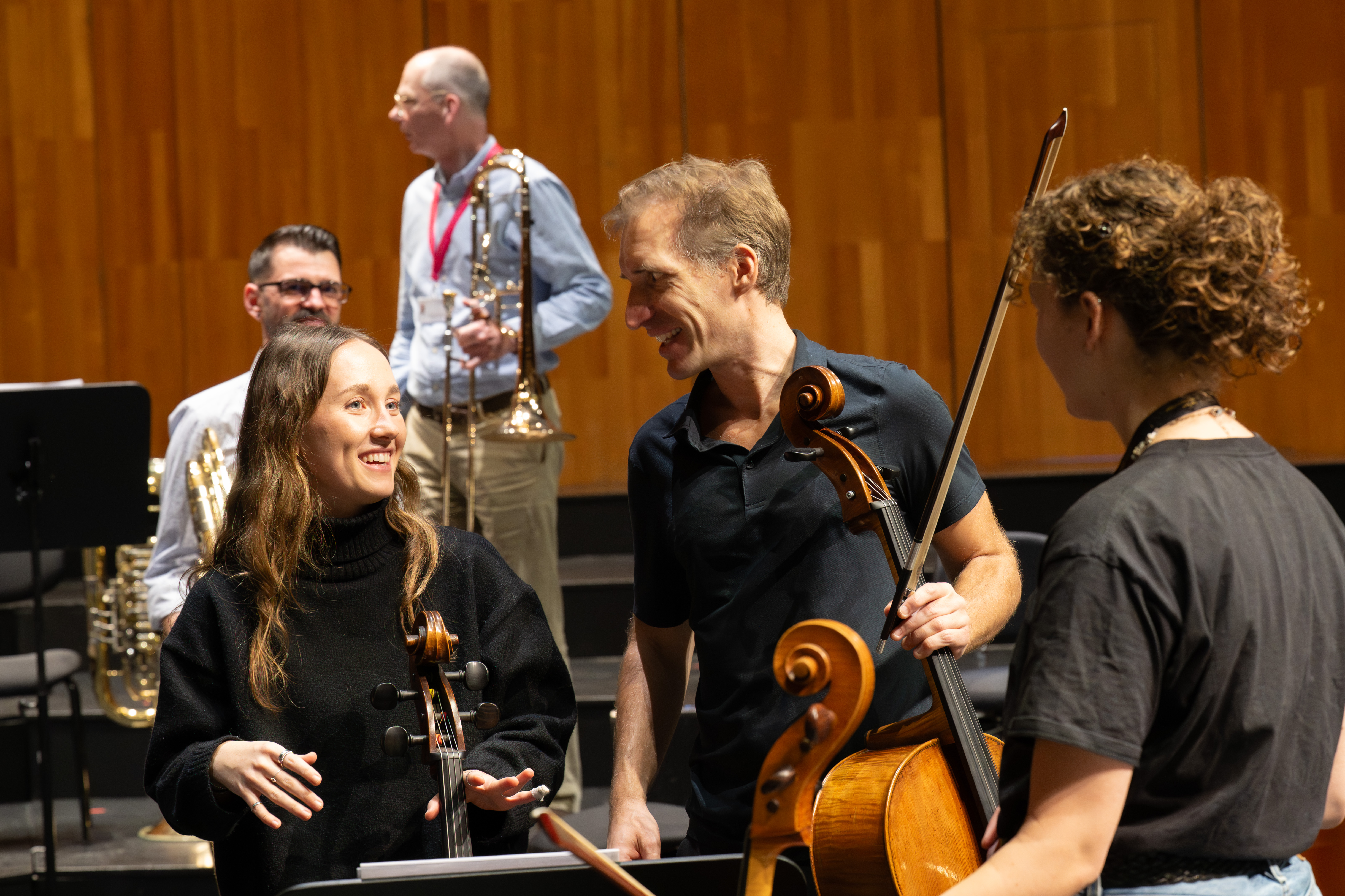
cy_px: 440
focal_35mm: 75
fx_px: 2802
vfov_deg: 18.2
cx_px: 720
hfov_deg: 27.0
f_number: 5
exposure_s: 1/125
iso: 6400
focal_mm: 70
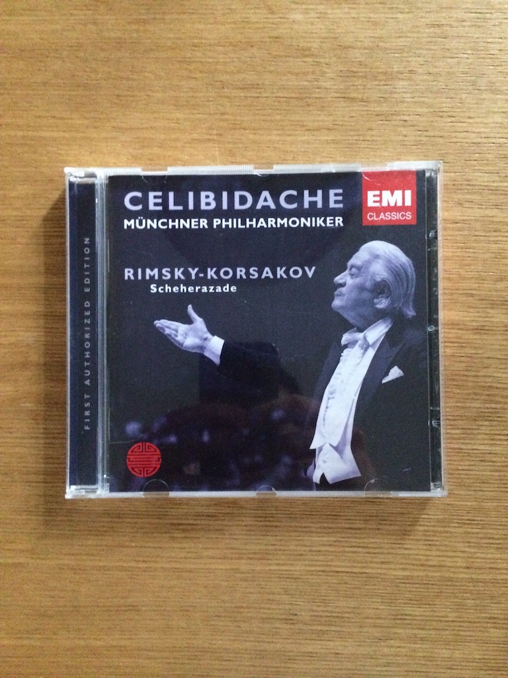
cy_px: 339
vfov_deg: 60.0
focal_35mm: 30
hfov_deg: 46.8
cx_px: 254
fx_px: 587
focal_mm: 4.12
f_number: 2.2
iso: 1000
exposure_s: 1/15
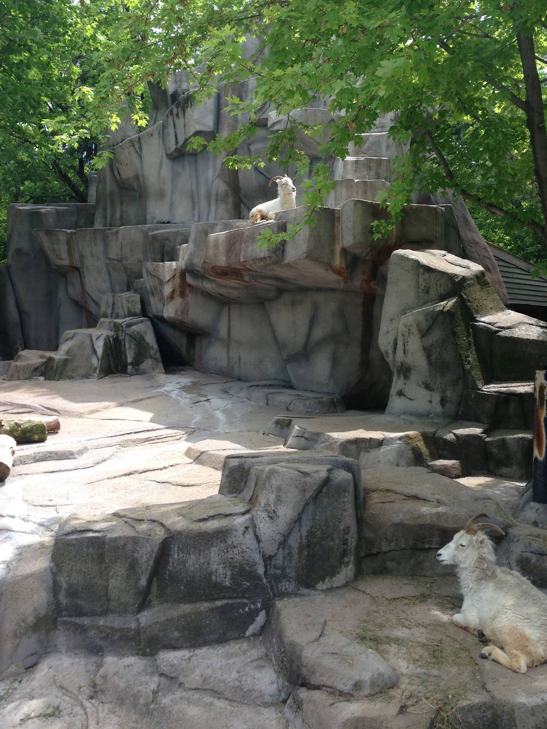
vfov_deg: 47.7
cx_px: 256
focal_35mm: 39
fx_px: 822
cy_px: 313
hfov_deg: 36.8
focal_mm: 4.13
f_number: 2.4
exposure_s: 1/427
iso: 50
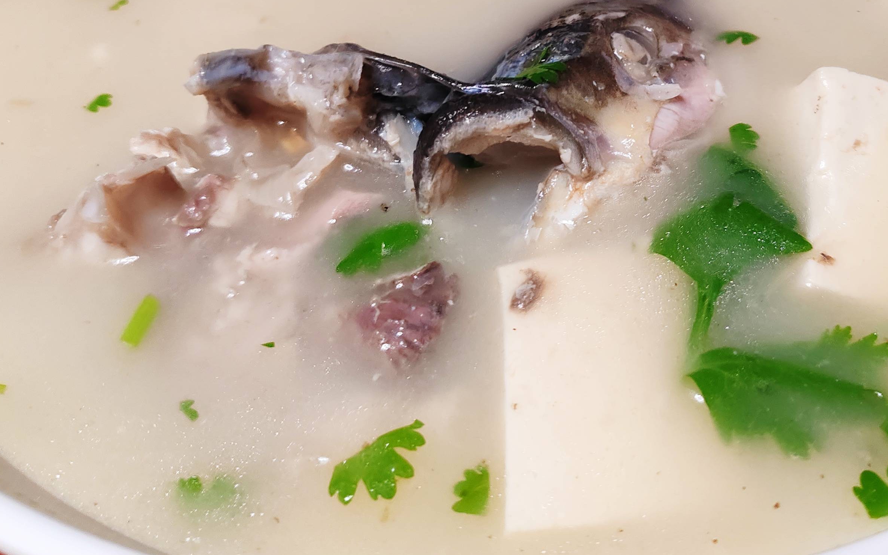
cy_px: 89
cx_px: 566
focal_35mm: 44
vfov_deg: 28.4
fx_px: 1065
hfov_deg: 44.8
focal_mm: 6.14
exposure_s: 1/100
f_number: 1.8
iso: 1000
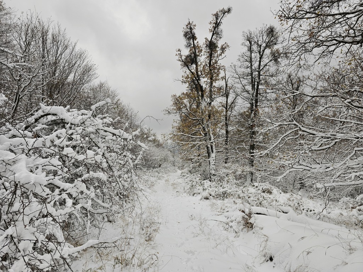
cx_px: 182
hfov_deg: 73.9
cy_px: 136
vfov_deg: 58.9
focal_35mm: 23
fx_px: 241
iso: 25
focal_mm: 6.3
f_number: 1.7
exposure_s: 1/180
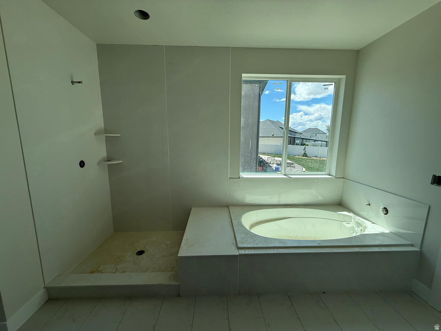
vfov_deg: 85.7
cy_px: 166
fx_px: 178
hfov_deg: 102.1
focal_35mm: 14
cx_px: 220
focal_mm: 2.22
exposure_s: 1/928
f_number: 2.2
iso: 64
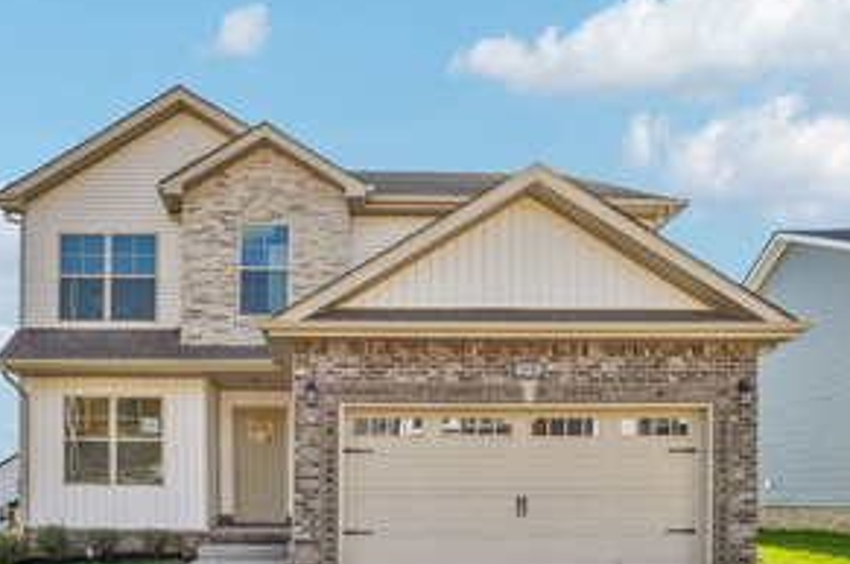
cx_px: 388
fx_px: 519
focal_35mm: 22
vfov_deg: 57.0
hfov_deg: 78.5
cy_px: 275
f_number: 14
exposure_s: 1/200
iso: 200
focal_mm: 16
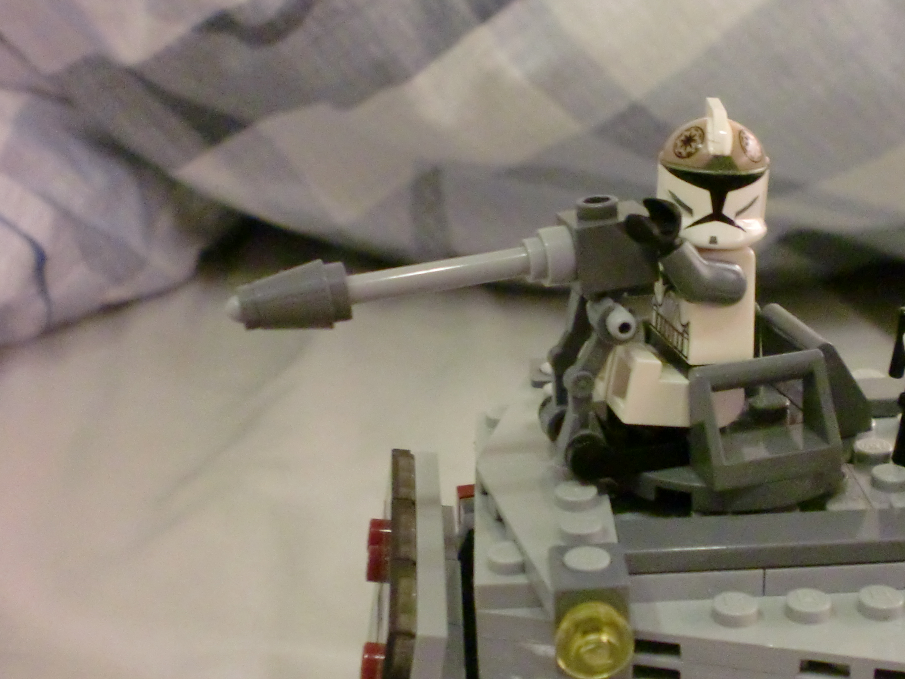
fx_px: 1307
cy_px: 400
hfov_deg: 37.7
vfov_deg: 29.1
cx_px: 613
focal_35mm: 50
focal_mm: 6.3
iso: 800
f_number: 3.1
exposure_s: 1/60
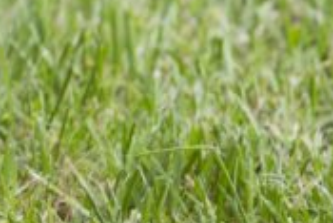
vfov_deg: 1.8
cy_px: -216
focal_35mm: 756
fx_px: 6999
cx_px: -445
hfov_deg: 2.7
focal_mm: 86
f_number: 5
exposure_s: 1/160
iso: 100
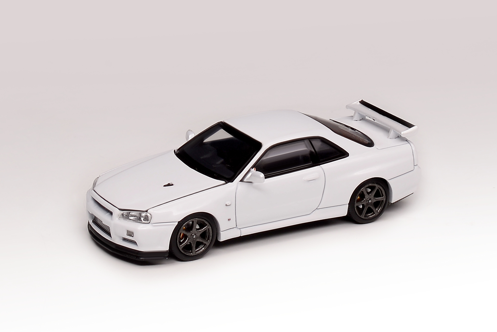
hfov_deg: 54.4
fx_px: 483
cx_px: 248
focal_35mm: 35
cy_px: 166
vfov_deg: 37.9
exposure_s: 13
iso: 100
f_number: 16
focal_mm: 35
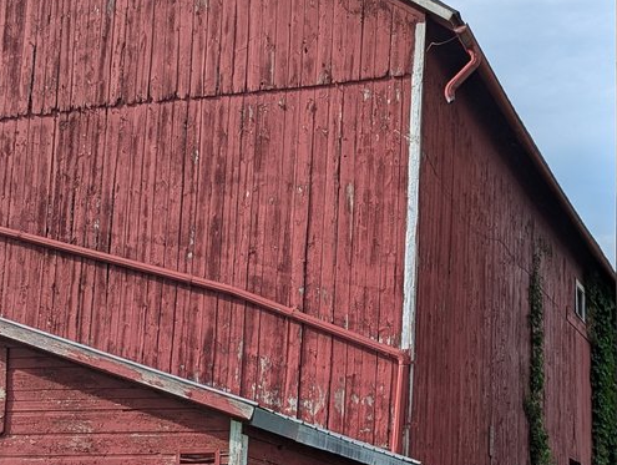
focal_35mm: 73
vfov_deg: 20.0
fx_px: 1303
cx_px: 441
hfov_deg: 26.4
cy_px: 373
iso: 48
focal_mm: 6.81
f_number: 1.85
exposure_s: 1/2137
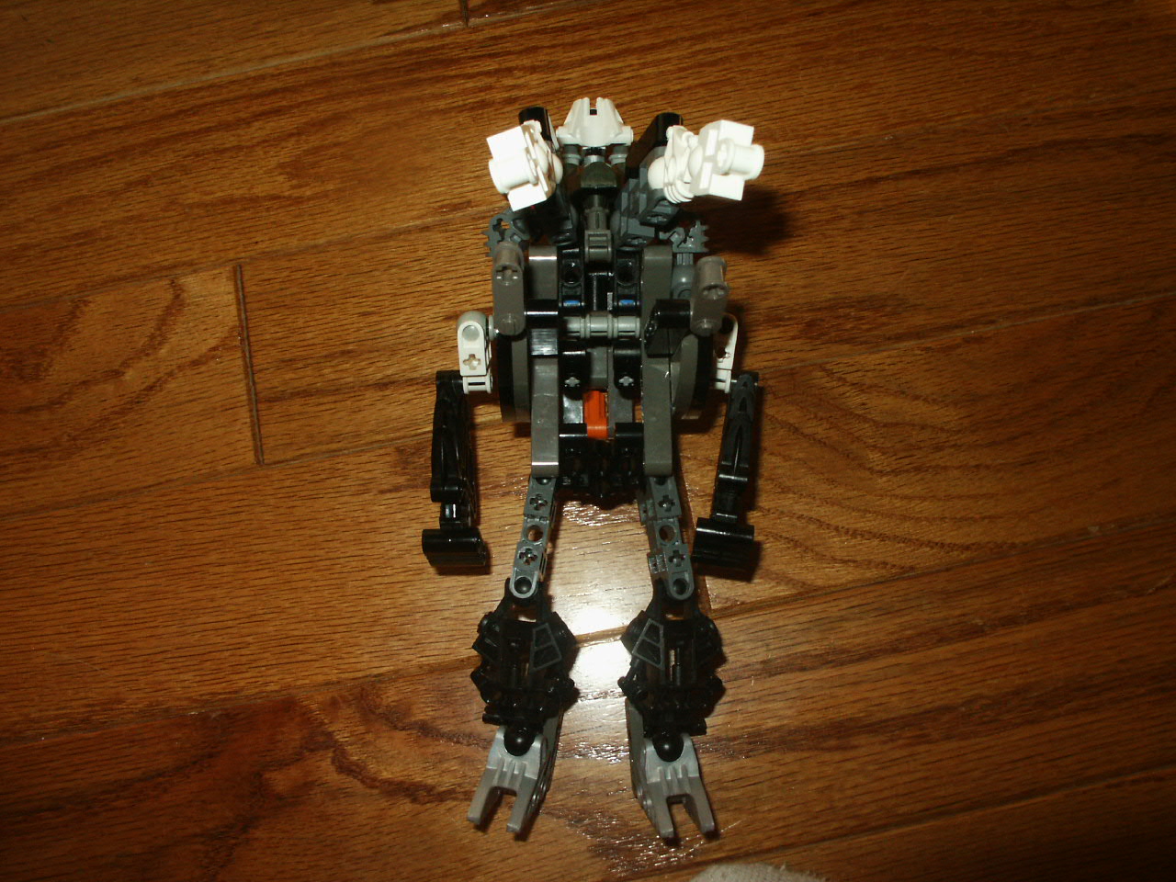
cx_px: 588
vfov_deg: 40.7
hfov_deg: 52.6
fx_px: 1189
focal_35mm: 35
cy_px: 441
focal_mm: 7.18
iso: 200
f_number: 6.7
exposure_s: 1/45
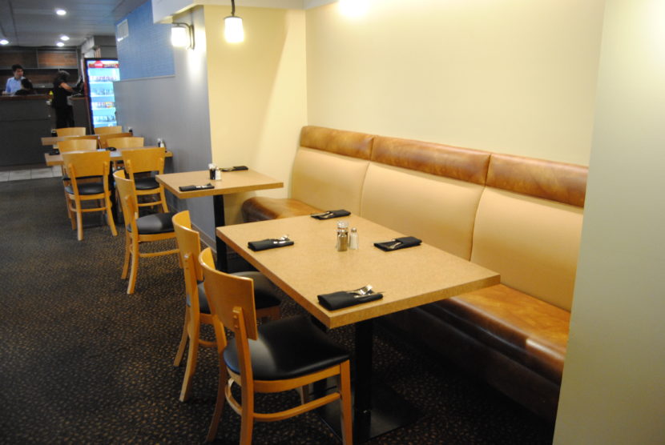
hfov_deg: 67.3
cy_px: 222
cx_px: 332
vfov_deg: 48.1
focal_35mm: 27
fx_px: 499
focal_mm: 18
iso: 900
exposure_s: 1/30
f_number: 3.5
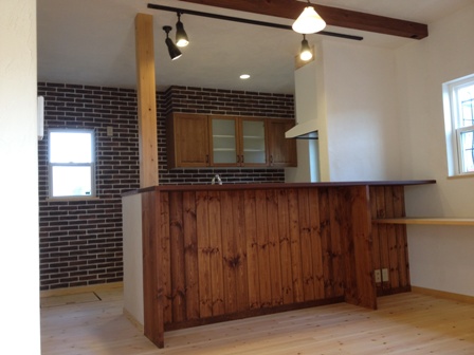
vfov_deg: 40.7
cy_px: 178
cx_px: 237
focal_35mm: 35
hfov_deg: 52.6
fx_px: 479
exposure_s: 1/40
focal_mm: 4.28
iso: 80
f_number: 2.4
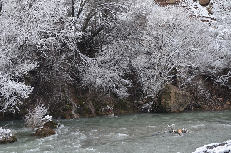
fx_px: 960
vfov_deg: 9.1
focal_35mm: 150
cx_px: 116
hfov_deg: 13.7
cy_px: 76
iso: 200
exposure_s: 1/200
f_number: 7.1
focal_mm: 100
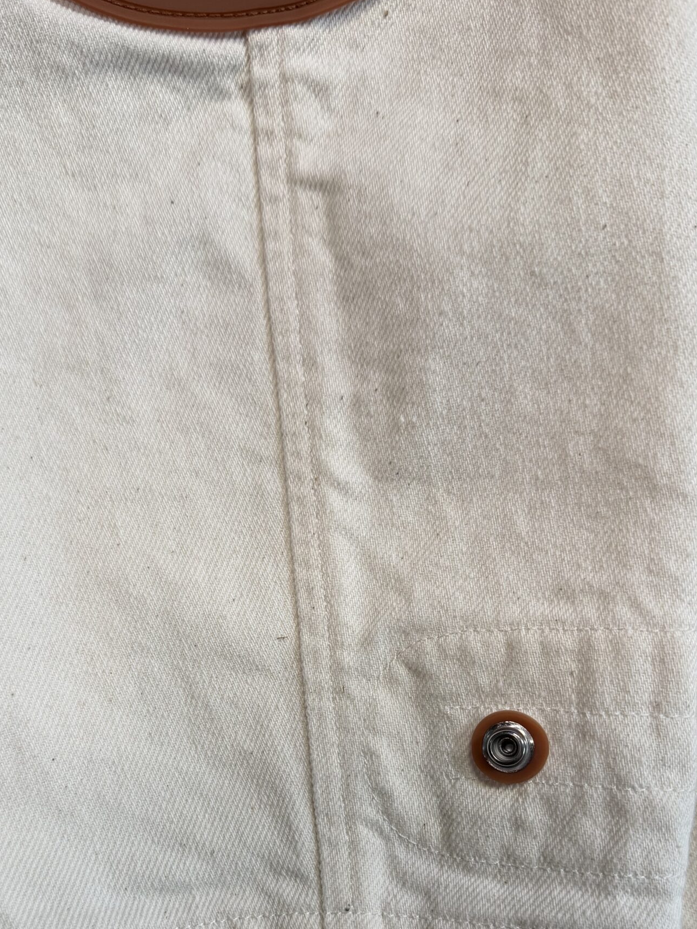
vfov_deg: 49.9
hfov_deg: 39.6
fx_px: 967
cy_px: 659
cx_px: 295
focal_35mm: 36
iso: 80
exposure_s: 1/84
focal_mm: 6.76
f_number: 1.78
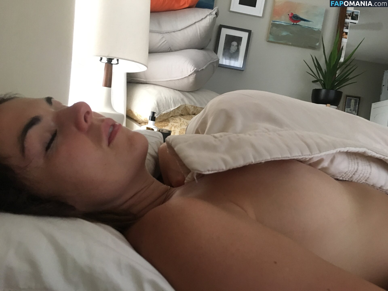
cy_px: 146
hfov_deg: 61.7
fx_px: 325
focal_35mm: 29
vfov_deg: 48.2
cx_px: 194
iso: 200
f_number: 2.2
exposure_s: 1/15
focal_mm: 4.15
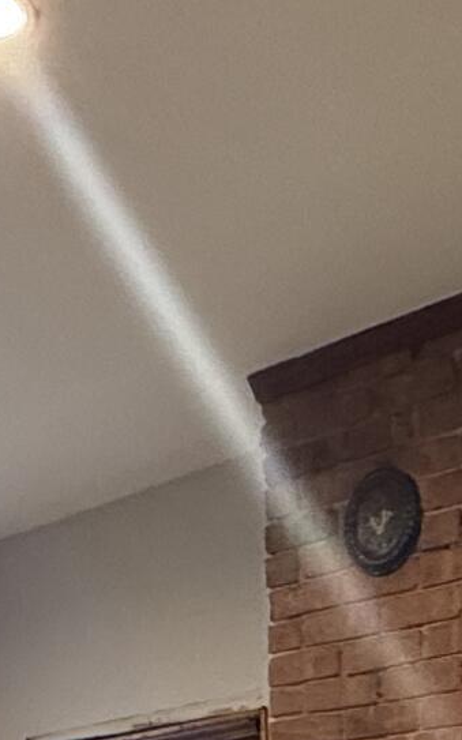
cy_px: 1261
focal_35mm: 82
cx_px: 436
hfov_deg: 15.7
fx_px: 1653
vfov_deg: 19.8
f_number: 2.2
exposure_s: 1/120
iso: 500
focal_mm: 2.22
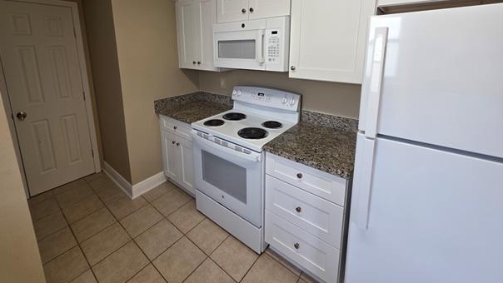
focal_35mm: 15
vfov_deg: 68.0
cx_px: 239
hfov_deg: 102.9
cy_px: 88
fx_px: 200
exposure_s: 1/120
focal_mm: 2.2
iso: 100
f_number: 1.9
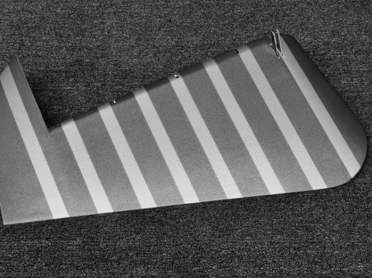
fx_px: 580
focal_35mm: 54
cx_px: 174
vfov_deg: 27.0
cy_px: 129
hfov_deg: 35.6
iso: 64
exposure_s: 1/100
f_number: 1.78
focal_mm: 6.76
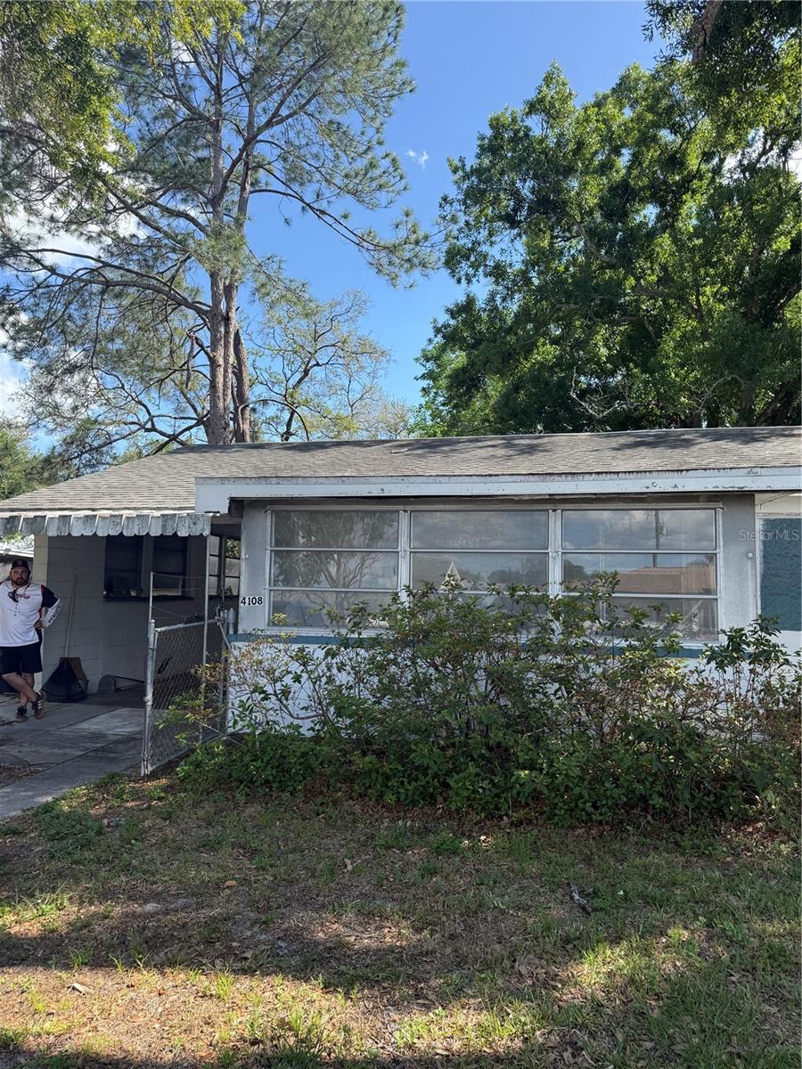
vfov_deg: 71.6
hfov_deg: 56.8
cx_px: 401
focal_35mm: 24
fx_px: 741
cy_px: 534
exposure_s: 1/1653
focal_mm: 6.76
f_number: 1.78
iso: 80
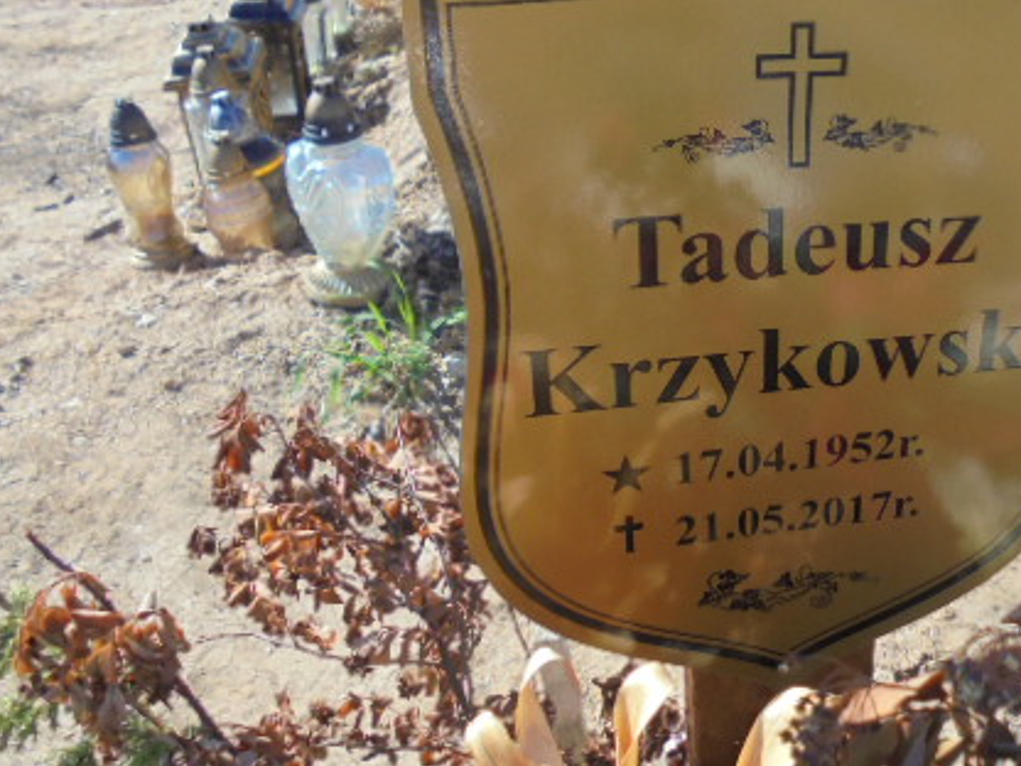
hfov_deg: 45.5
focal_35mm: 40
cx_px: 739
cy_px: 354
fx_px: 1180
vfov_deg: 35.9
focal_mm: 4.6
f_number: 3.5
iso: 100
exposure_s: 1/500
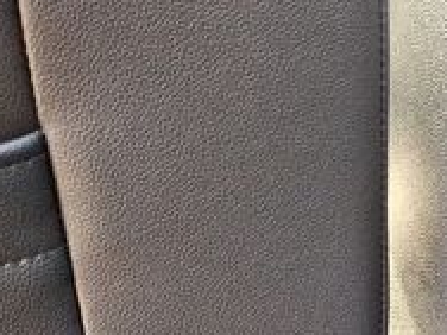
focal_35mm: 85
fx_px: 1098
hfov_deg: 19.4
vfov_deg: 17.0
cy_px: 340
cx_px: 713
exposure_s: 1/24
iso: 261
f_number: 1.8
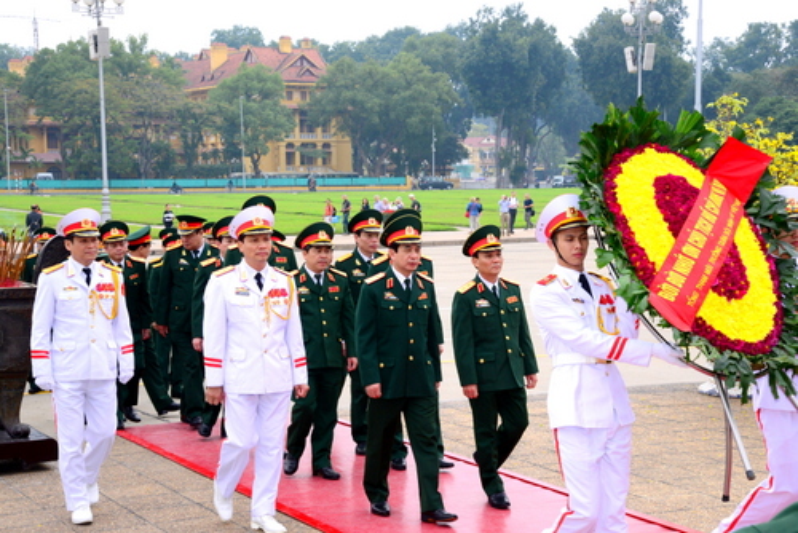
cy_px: 266
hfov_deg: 28.8
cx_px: 399
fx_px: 1553
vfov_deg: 19.5
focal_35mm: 70
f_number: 14
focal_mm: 70
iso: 1000
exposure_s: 1/200
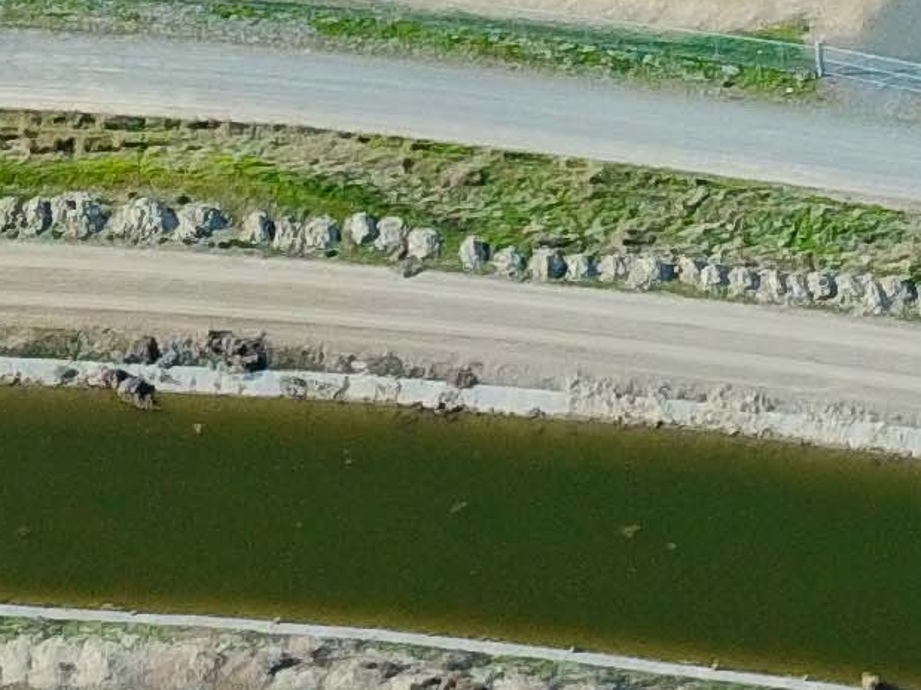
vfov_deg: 8.4
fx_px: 4469
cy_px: -653
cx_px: 1744
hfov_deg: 10.9
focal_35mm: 168
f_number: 2.2
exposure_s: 1/640
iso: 100
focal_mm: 4.73
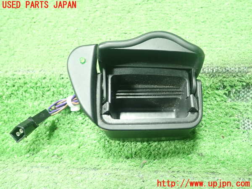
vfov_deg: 46.8
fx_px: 218
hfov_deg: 60.0
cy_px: 94
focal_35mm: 30
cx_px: 126
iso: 800
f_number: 2.3
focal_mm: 5.5
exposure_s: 1/50
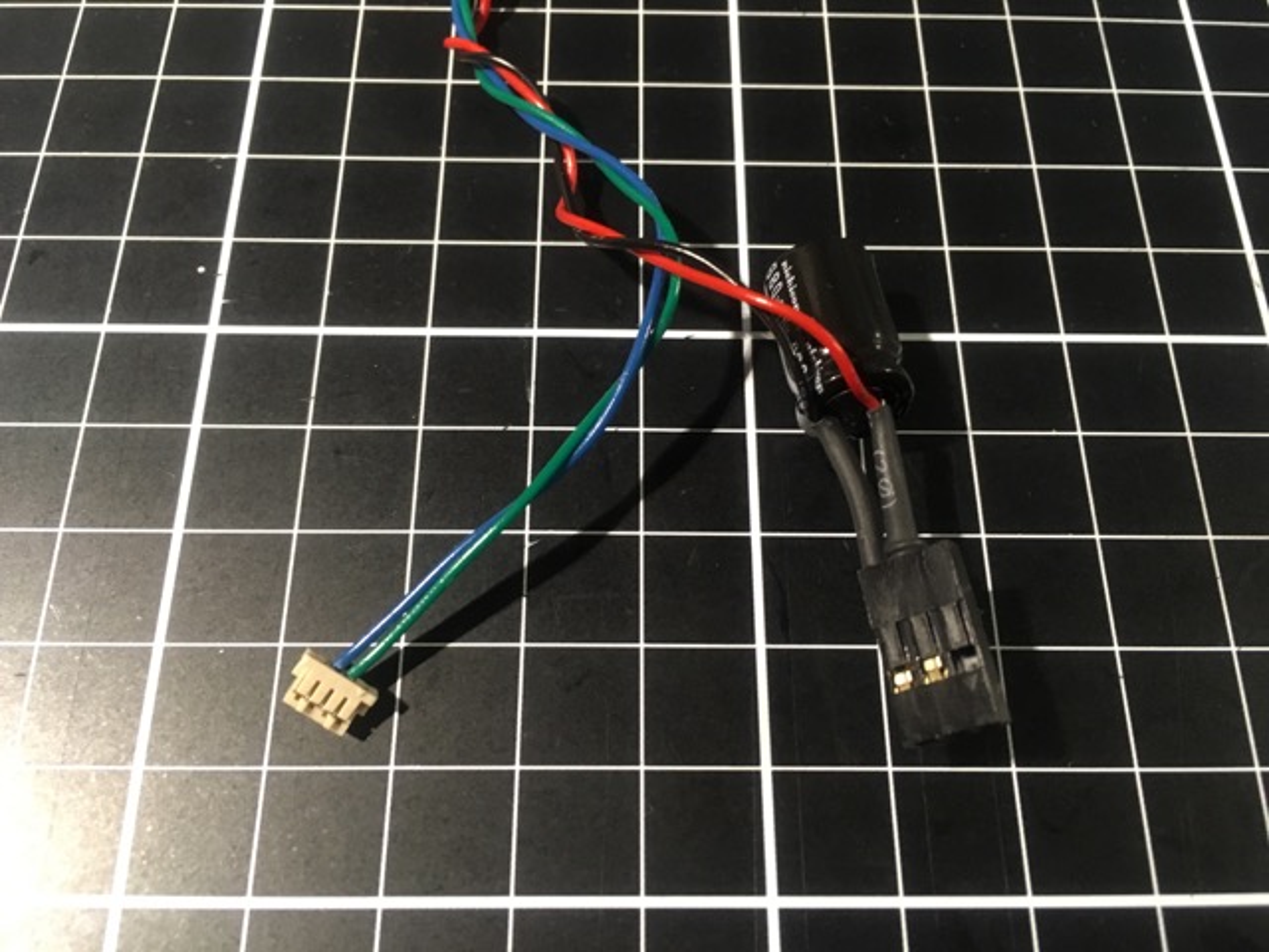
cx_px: 634
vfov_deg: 48.2
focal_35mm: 29
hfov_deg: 61.7
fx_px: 1063
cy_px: 476
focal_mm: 4.15
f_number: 2.2
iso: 200
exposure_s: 1/15
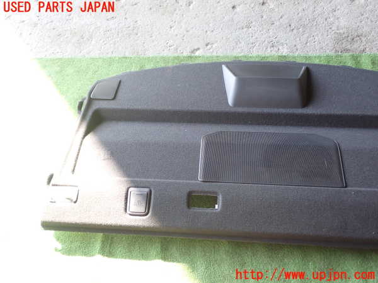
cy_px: 142
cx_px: 189
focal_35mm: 36
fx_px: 393
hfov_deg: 51.4
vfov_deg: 39.7
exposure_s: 1/60
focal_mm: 6.37
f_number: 2.5
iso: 200
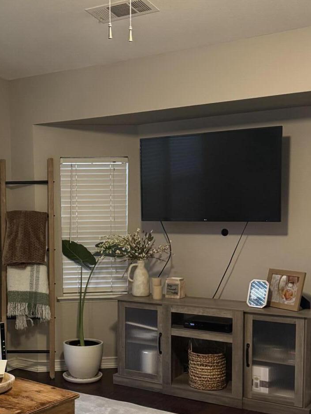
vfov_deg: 37.1
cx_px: 74
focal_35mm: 51
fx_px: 611
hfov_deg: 28.1
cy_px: 271
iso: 640
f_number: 1.78
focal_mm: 6.76
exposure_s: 1/40
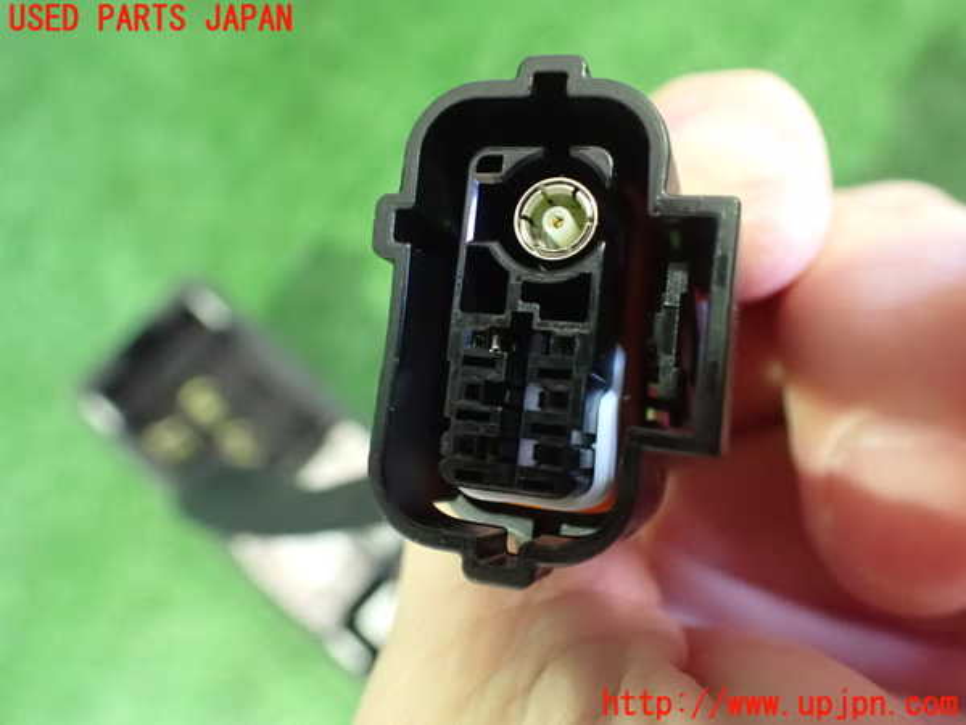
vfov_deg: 46.8
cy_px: 362
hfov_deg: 60.0
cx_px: 483
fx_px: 837
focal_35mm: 30
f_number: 2.3
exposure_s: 1/20
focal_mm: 5.4
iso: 1600
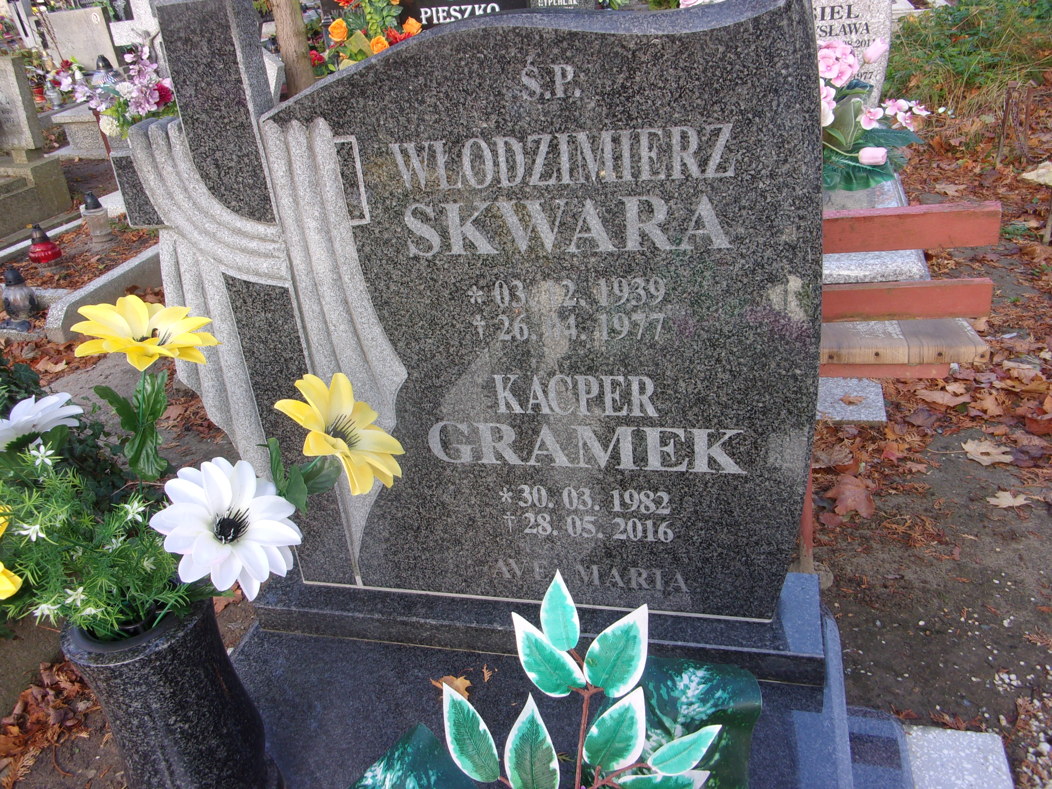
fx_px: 851
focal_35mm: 28
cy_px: 394
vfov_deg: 49.7
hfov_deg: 63.4
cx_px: 526
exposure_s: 1/38
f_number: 3.9
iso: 80
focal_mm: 5.1
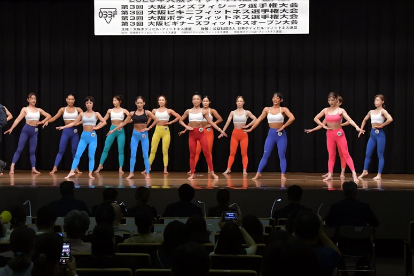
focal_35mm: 87
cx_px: 207
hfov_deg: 23.4
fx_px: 1000
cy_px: 138
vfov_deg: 15.7
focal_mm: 58
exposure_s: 1/400
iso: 5000
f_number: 5.6
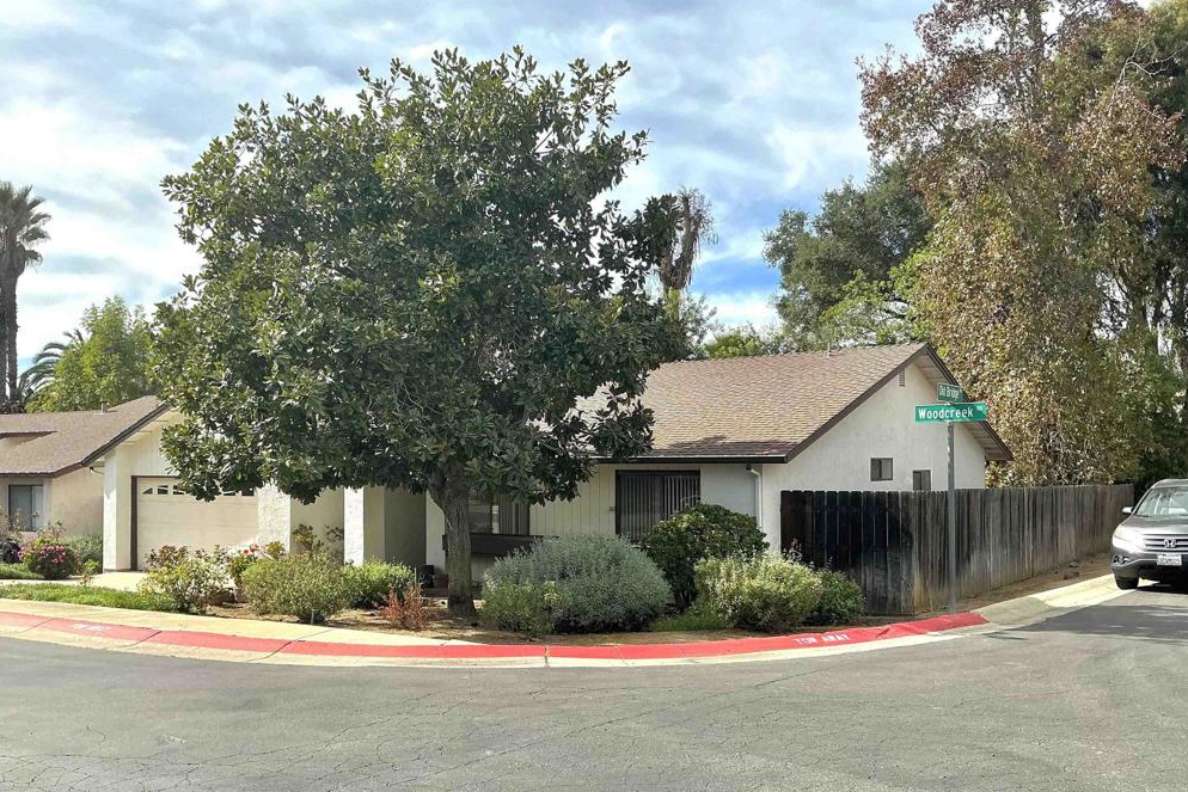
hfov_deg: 61.9
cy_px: 458
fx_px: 990
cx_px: 600
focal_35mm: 30
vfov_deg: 43.5
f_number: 1.8
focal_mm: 3
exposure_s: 1/1534
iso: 25
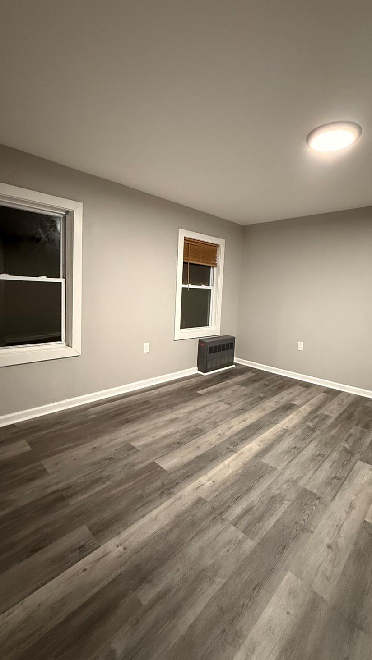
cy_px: 319
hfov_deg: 67.1
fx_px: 280
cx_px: 196
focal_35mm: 16
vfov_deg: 99.3
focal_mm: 2.22
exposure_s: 1/60
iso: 640
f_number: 2.2
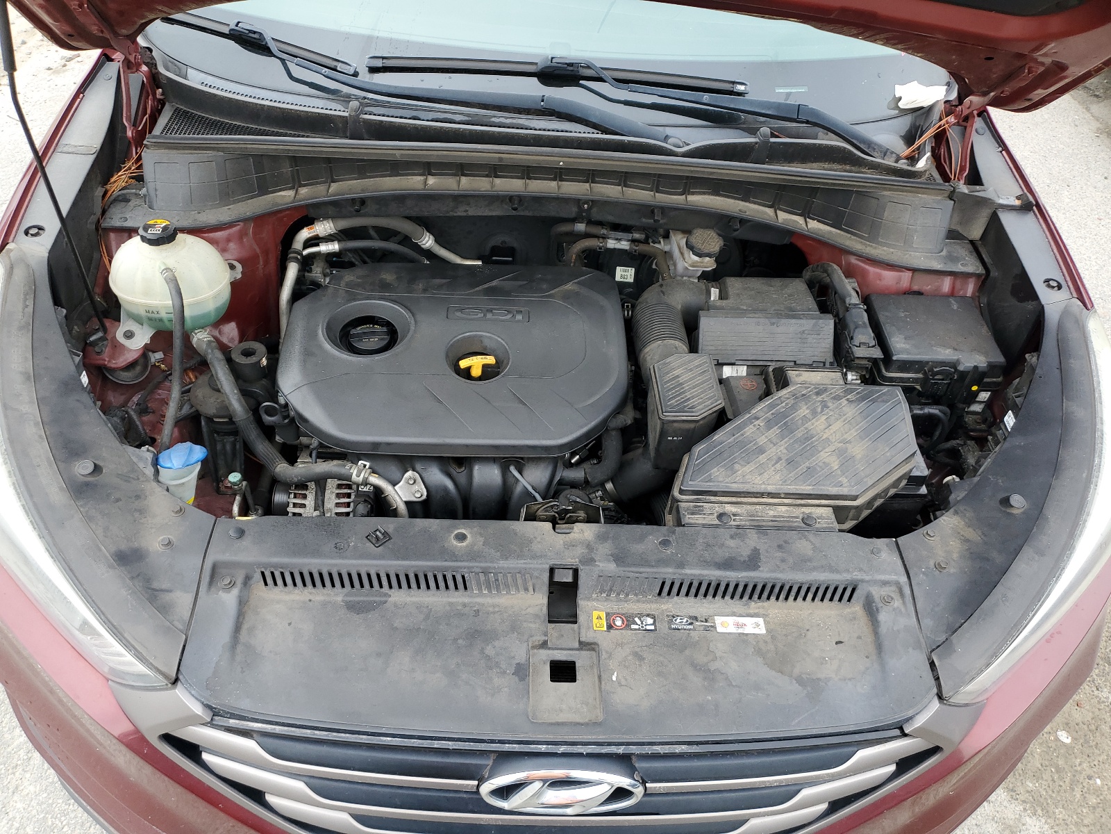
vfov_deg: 53.1
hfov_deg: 67.3
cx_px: 556
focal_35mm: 26
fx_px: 834
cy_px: 417
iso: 50
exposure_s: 1/125
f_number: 1.5
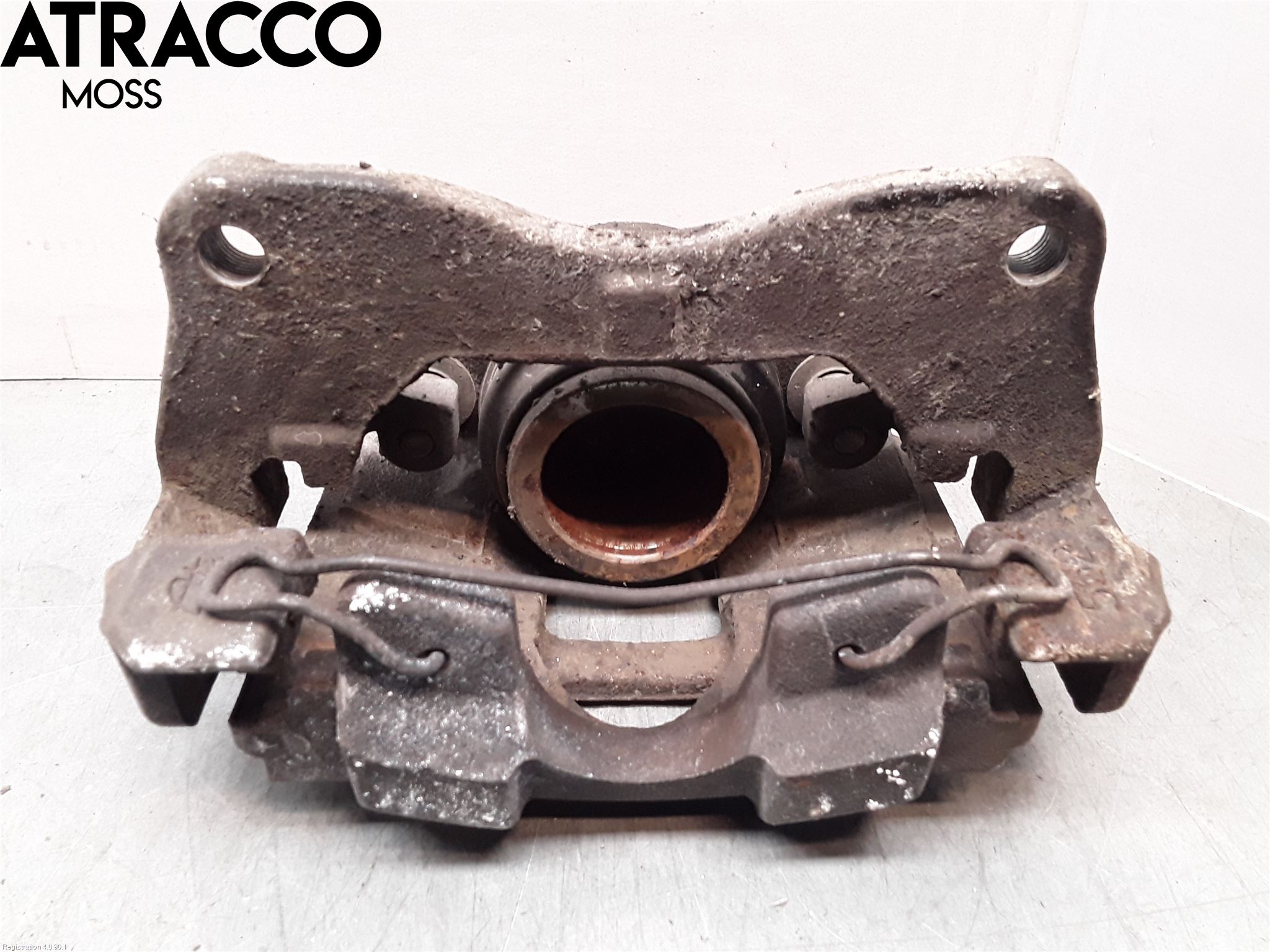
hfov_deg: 63.4
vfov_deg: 49.7
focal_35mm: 28
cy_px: 476
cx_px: 635
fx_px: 1027
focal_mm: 2.91
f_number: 1.9
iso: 125
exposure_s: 1/50
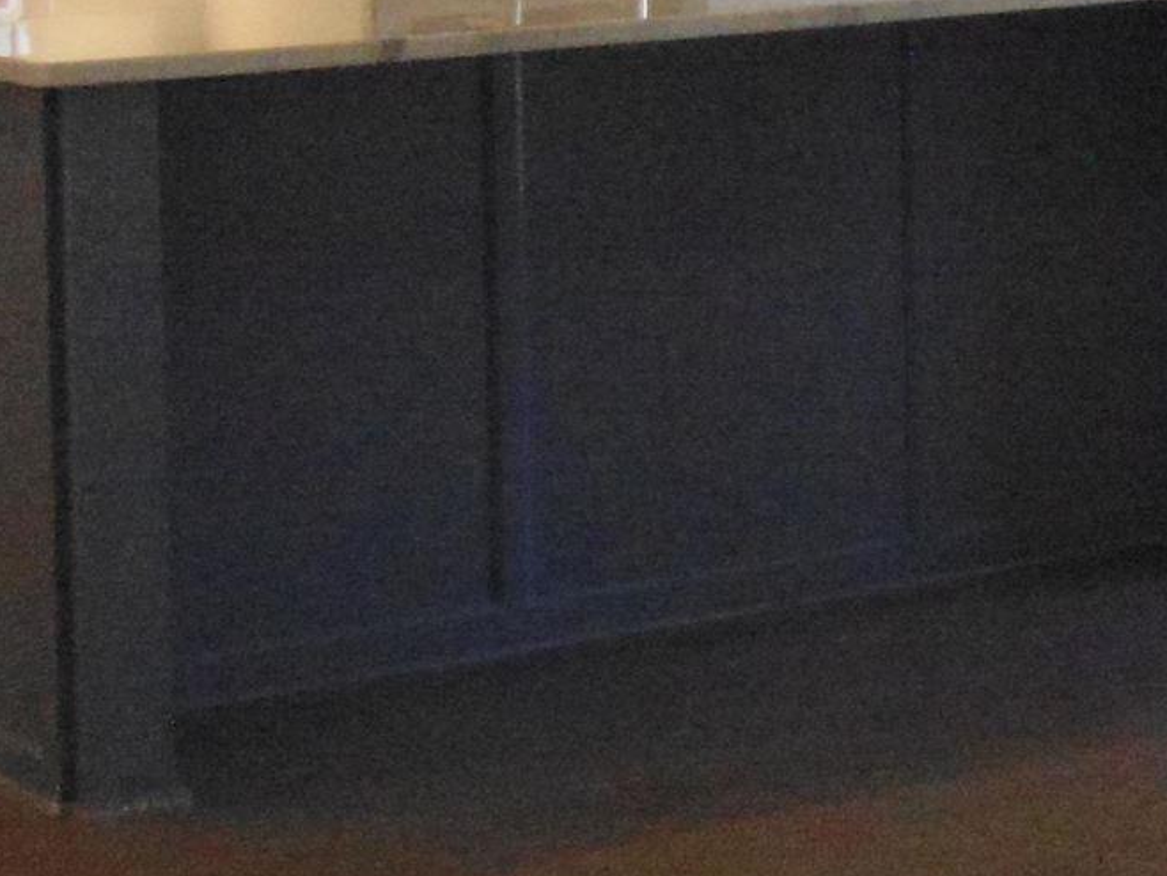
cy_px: -243
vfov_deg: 10.4
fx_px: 4722
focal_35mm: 140
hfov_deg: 13.7
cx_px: 1353
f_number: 3.1
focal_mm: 5.4
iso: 400
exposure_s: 1/160
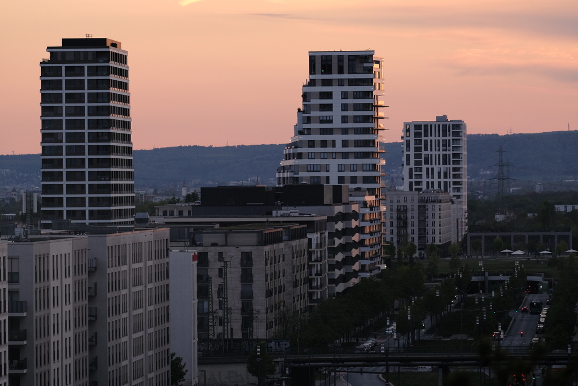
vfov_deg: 5.2
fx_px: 4207
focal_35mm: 262
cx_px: 289
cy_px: 193
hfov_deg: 7.9
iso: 1000
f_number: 6.3
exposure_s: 1/500
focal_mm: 174.4
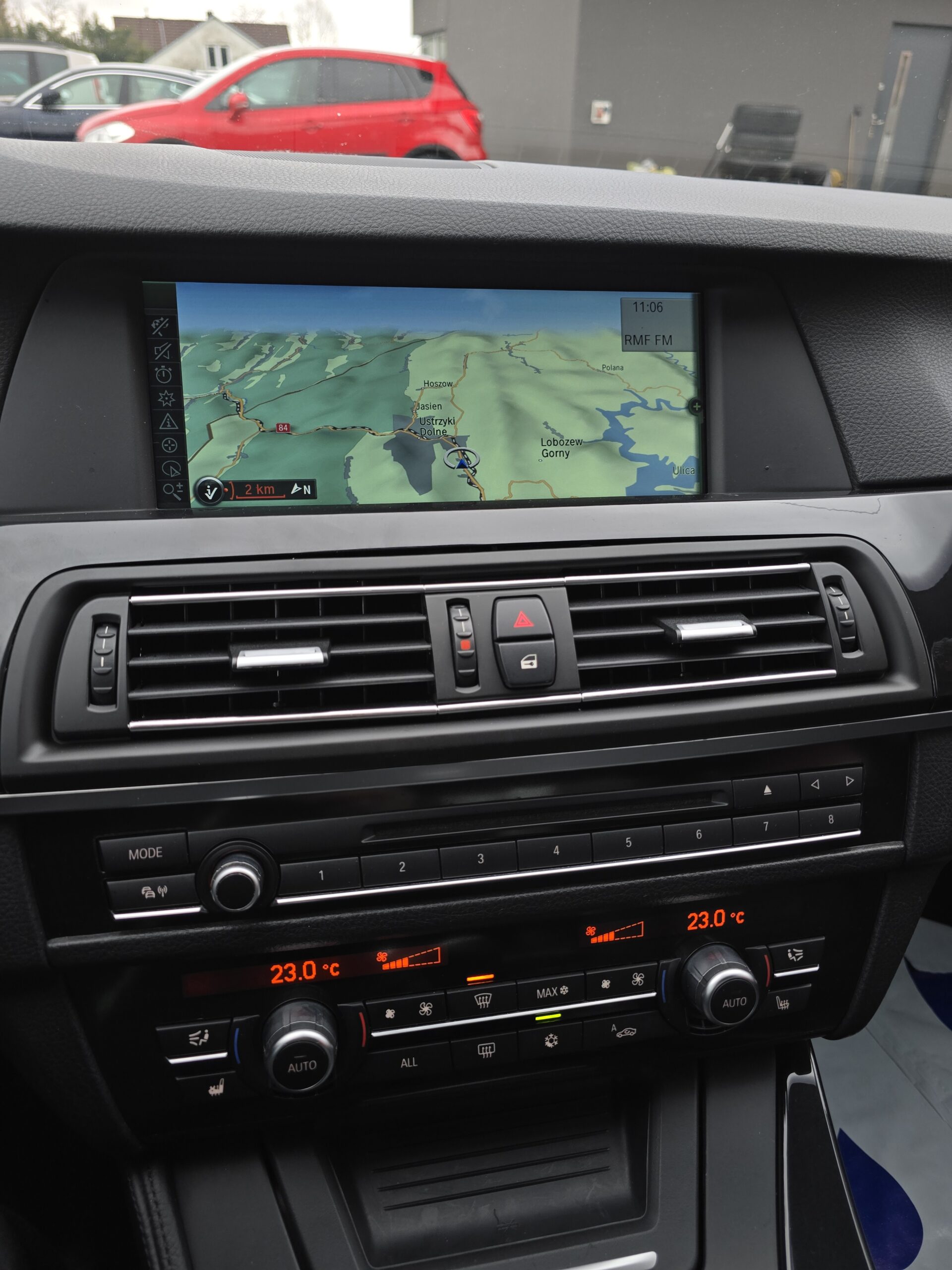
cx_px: 476
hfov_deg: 58.9
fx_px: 843
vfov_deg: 73.9
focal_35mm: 23
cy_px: 635
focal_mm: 6.3
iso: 64
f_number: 1.7
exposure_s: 1/54.1
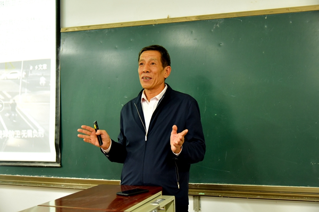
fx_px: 408
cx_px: 160
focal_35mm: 46
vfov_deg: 29.2
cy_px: 106
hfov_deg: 42.7
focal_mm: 46
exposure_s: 1/50
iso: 2800
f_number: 4
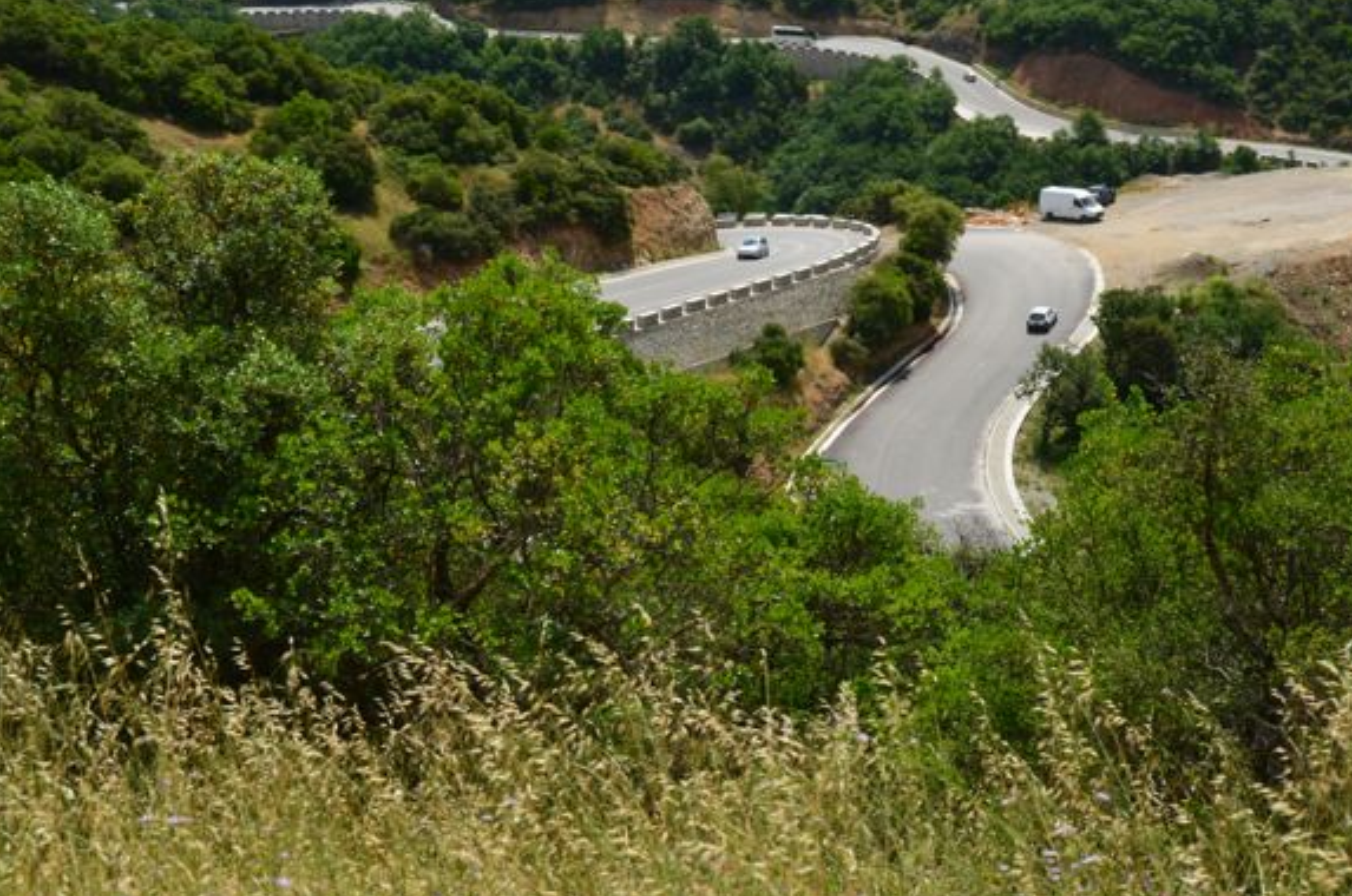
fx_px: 2512
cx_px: 668
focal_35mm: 67
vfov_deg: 20.2
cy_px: 448
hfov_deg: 30.1
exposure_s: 1/320
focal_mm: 40
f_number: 9
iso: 100
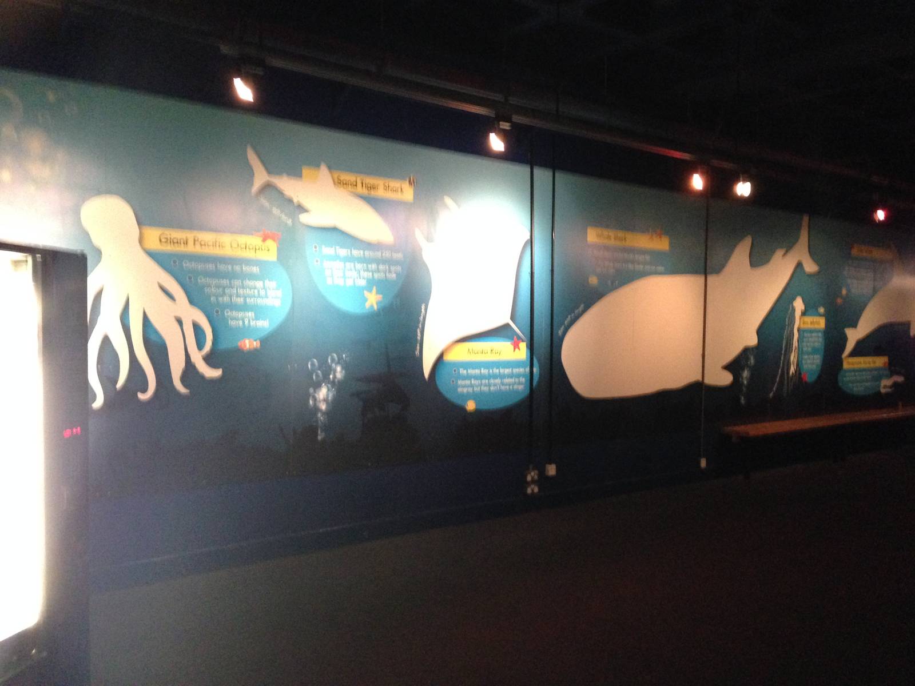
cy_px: 343
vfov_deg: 42.9
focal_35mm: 33
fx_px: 872
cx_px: 458
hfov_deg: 55.4
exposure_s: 1/15
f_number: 2.4
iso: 500
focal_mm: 4.12
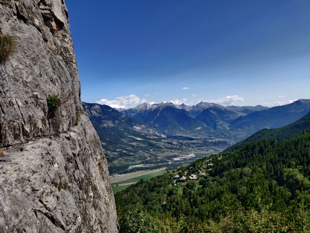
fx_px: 224
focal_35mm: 25
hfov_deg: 69.4
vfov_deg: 54.9
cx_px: 155
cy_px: 116
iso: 100
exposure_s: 1/760
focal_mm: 4.25
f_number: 1.7
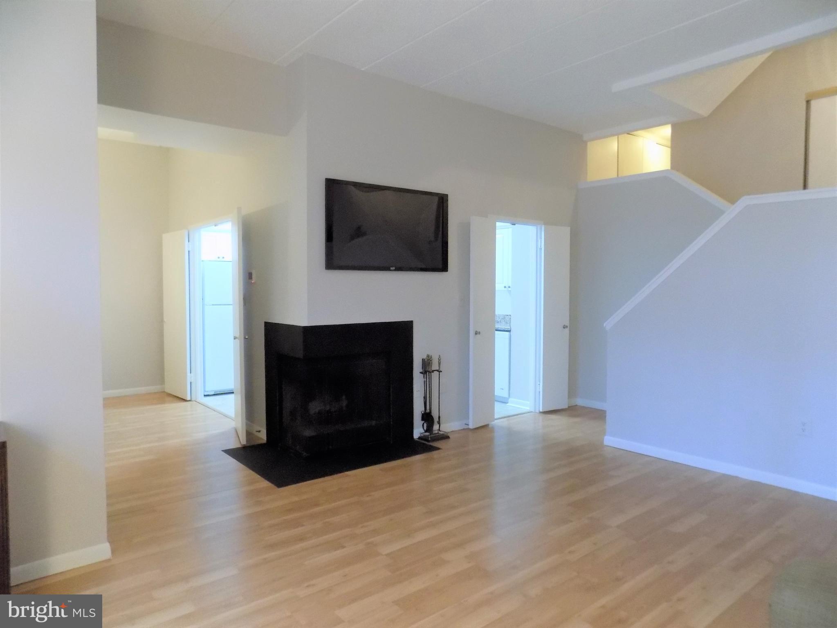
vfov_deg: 58.9
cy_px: 314
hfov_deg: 73.9
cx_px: 418
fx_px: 556
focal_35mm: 23
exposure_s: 1/13
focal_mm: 4
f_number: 3.1
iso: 400
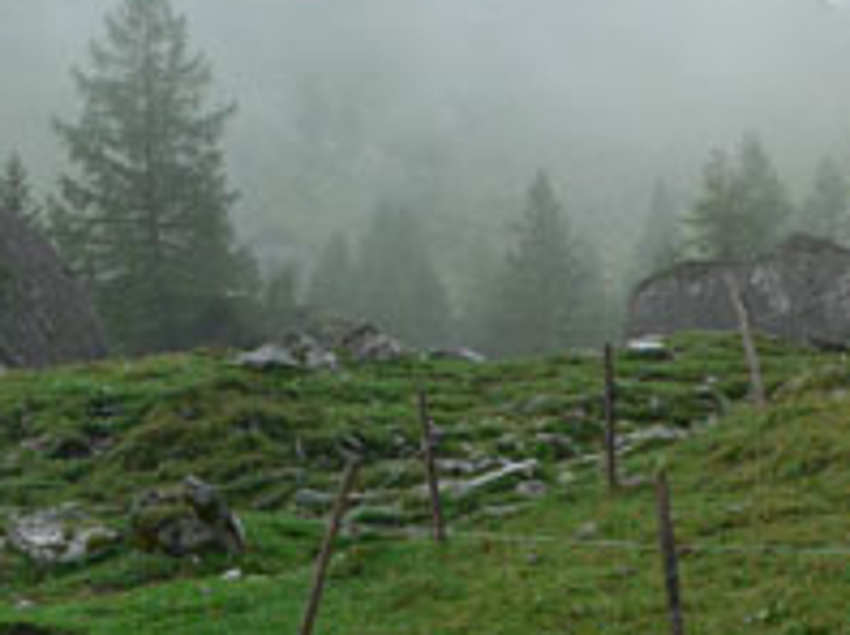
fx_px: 2011
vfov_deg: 17.9
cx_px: 301
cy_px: 249
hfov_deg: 23.8
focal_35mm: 82
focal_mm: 6
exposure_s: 1/100
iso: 80
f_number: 4
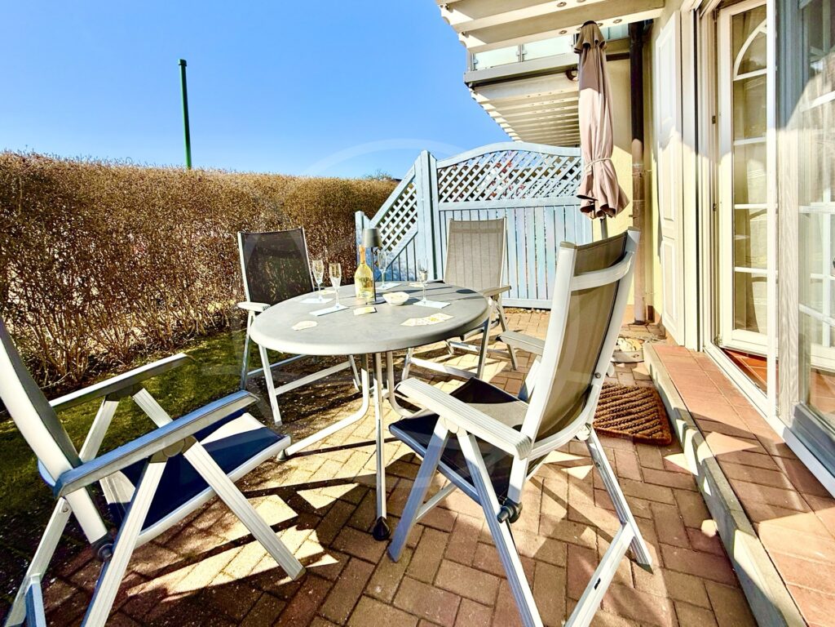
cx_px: 418
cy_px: 314
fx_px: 338
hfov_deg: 102.1
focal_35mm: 14
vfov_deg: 85.7
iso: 50
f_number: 2.2
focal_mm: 2.22
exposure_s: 1/1745
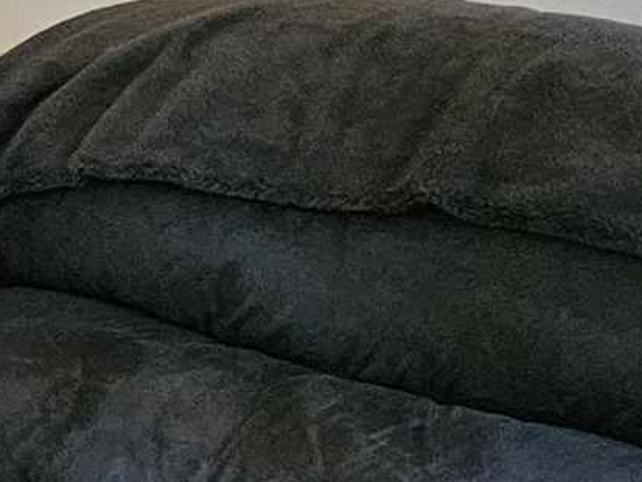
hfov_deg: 8.6
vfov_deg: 8.7
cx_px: -1536
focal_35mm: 171
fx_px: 3172
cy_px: 93
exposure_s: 1/40
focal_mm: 5.4
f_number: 1.8
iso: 500
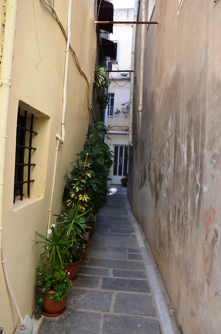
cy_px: 167
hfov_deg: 47.7
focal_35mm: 27
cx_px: 110
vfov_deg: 67.5
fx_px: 250
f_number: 5.6
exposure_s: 1/125
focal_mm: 18
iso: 200
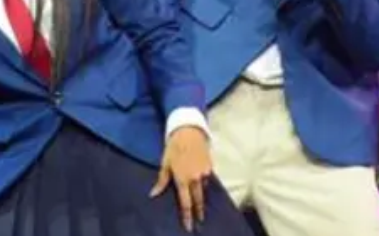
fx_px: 5733
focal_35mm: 556
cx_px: 371
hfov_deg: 3.8
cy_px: -13
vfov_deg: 2.4
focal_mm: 105
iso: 5000
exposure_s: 1/250
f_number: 5.6
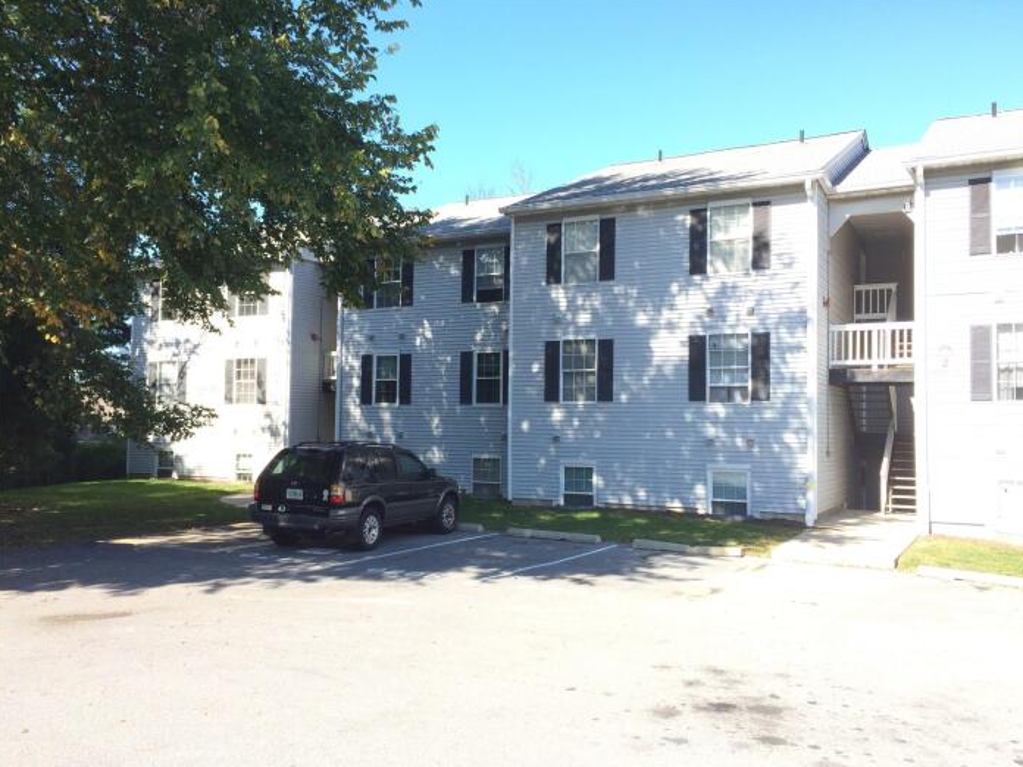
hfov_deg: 60.0
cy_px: 388
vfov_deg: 46.8
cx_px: 525
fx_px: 887
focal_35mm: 30
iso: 32
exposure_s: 1/507
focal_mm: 4.15
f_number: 2.2
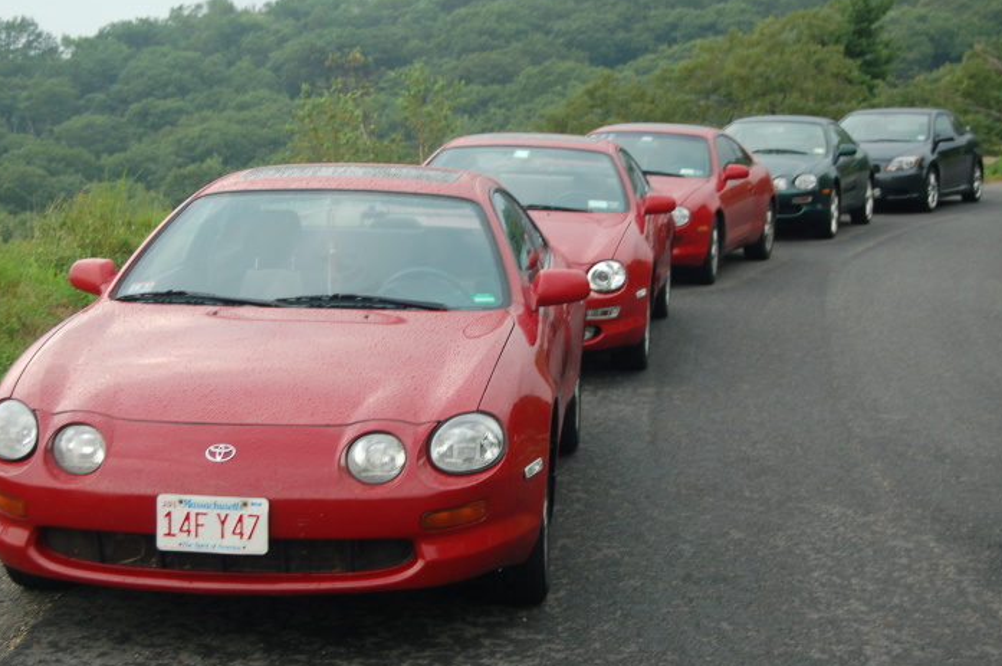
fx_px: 1890
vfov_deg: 20.0
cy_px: 319
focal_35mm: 68
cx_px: 482
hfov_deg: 29.7
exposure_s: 1/125
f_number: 5.6
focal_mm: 42
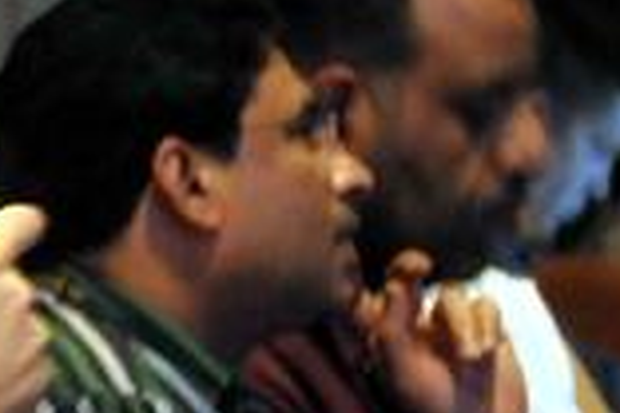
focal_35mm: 520
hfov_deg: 3.9
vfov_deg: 2.6
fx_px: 8955
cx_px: -330
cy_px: 562
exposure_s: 1/6
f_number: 5.3
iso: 1600
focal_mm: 90
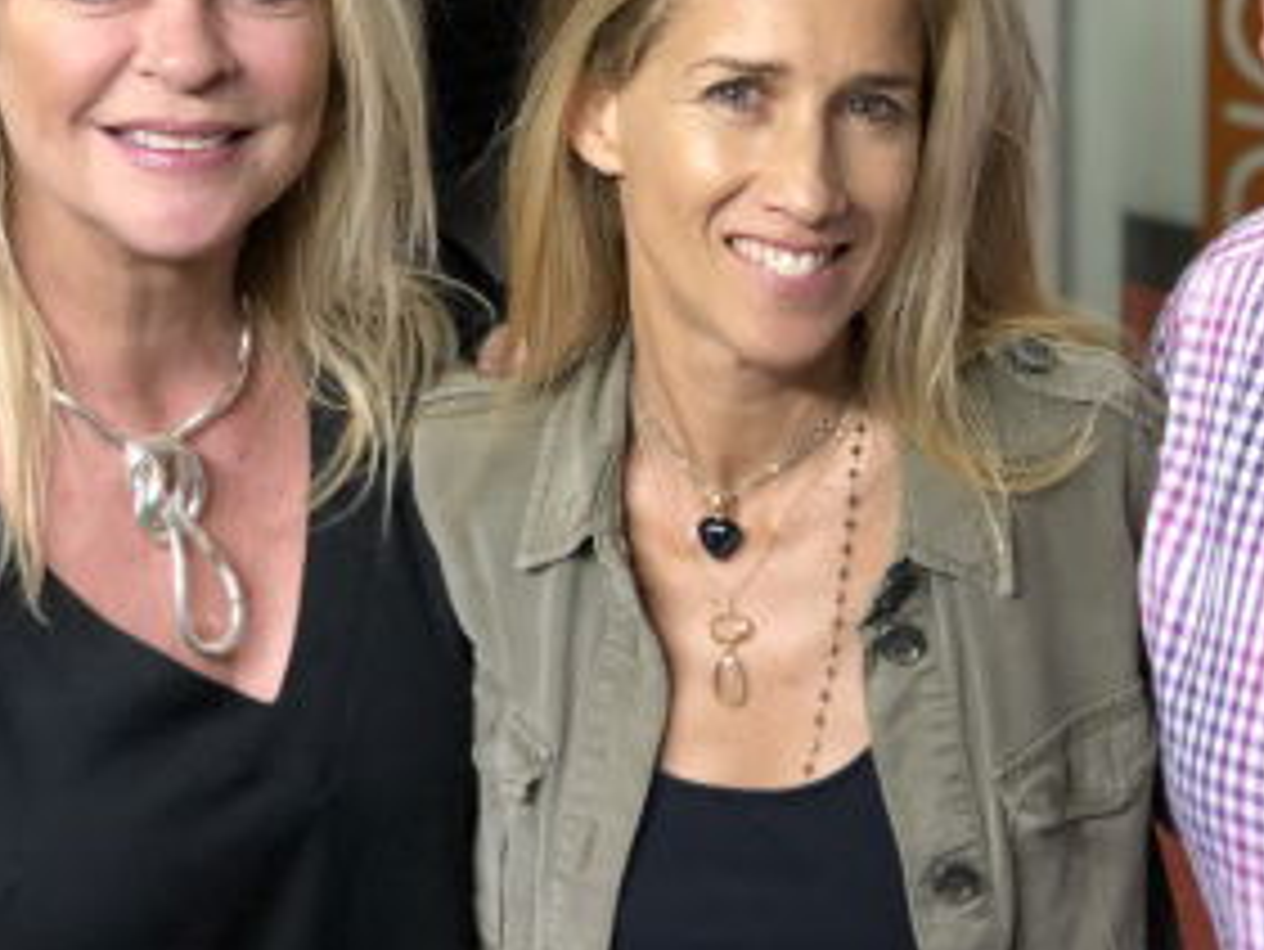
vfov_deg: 16.3
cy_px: 234
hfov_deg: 21.7
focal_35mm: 90
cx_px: 792
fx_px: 3288
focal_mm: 6
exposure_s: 1/50
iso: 100
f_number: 2.4
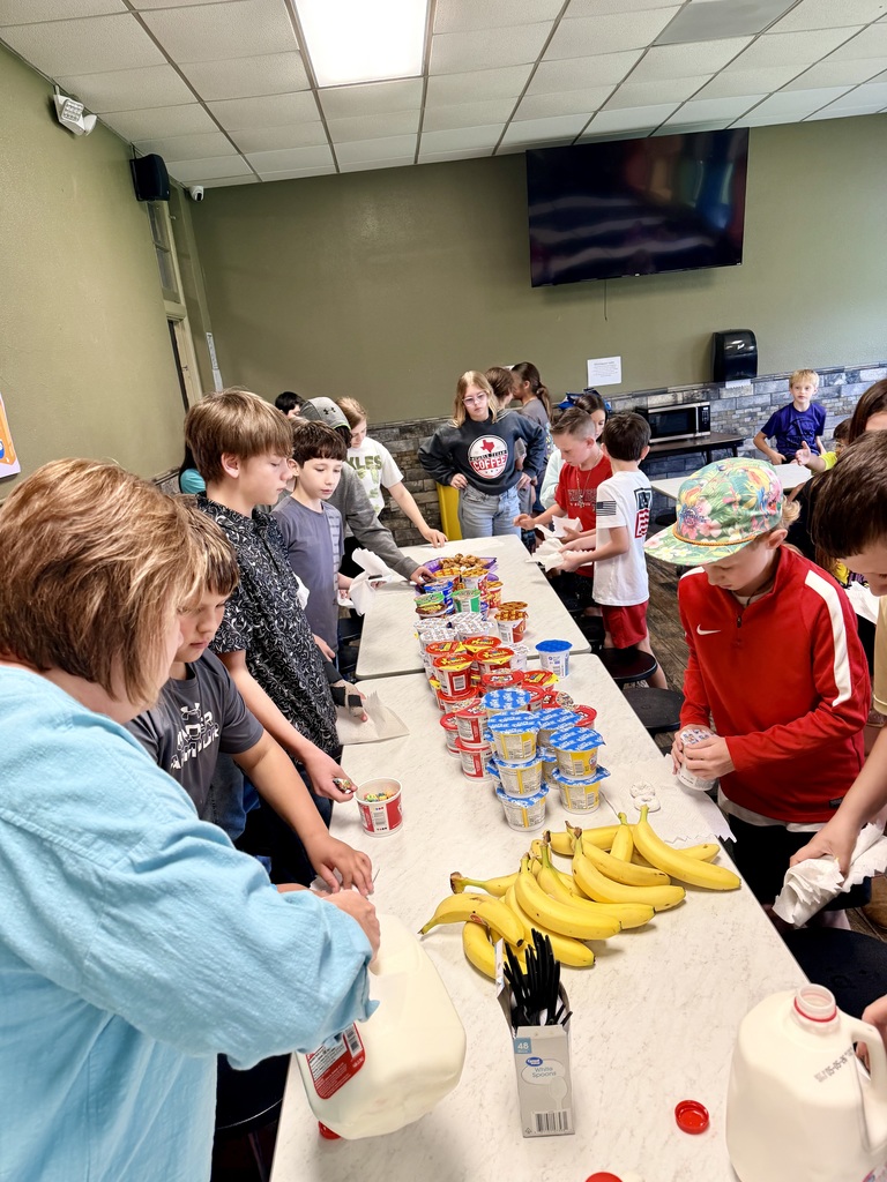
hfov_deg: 56.8
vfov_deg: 71.6
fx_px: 820
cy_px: 591
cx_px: 444
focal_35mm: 24
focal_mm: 6.76
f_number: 1.78
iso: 100
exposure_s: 1/64
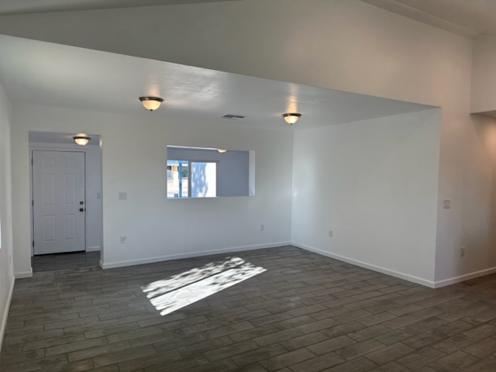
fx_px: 344
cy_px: 186
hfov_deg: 71.6
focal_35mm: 24
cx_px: 248
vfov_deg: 56.8
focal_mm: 6.86
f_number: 1.78
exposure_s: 1/226
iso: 80
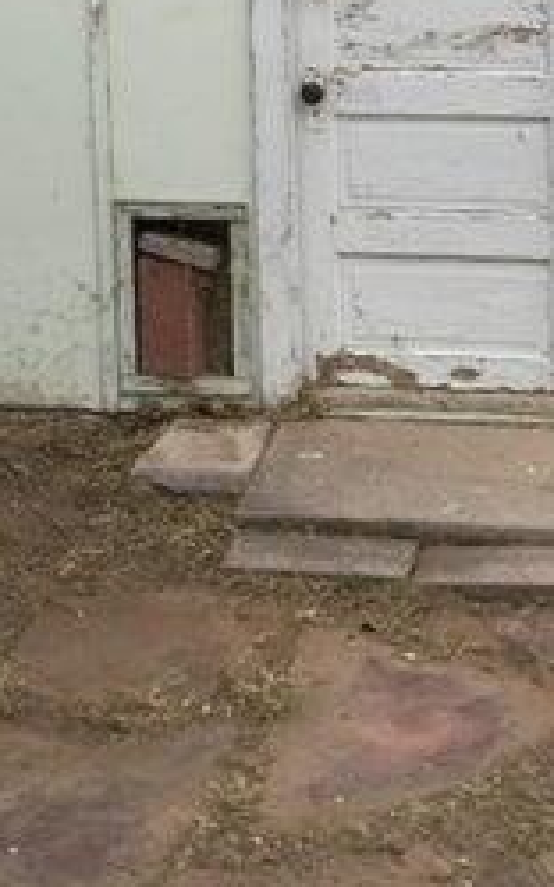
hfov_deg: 15.5
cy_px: 64
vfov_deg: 23.9
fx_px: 2032
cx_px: 334
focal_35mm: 84
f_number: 2.4
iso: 25
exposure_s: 1/631
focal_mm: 3.3
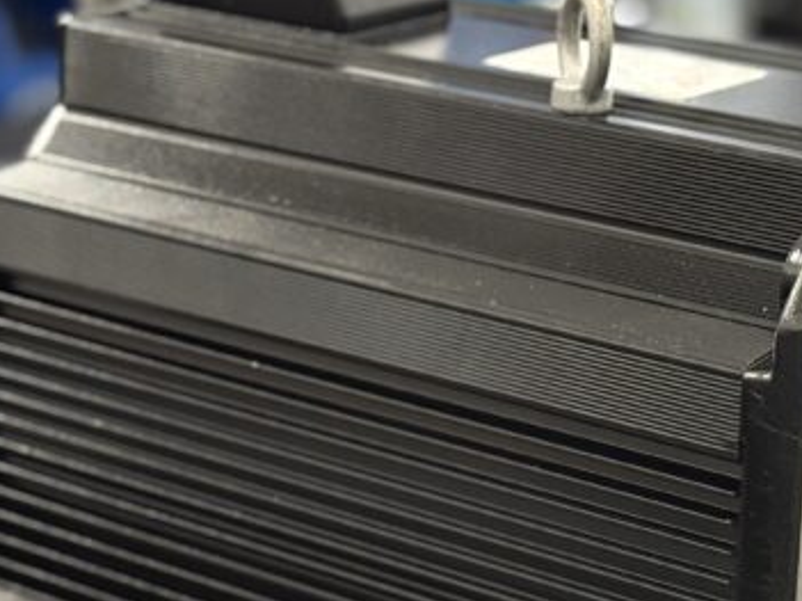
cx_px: 603
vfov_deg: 14.1
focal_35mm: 105
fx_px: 2432
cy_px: 395
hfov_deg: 18.6
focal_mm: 6.76
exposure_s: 1/33
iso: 400
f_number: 1.78
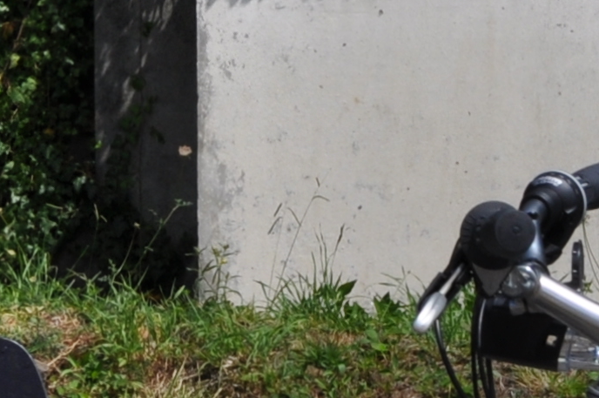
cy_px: 1075
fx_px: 8544
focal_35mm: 514
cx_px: 1104
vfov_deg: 2.6
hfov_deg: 4.0
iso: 200
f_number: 11
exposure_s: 1/500
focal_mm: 55
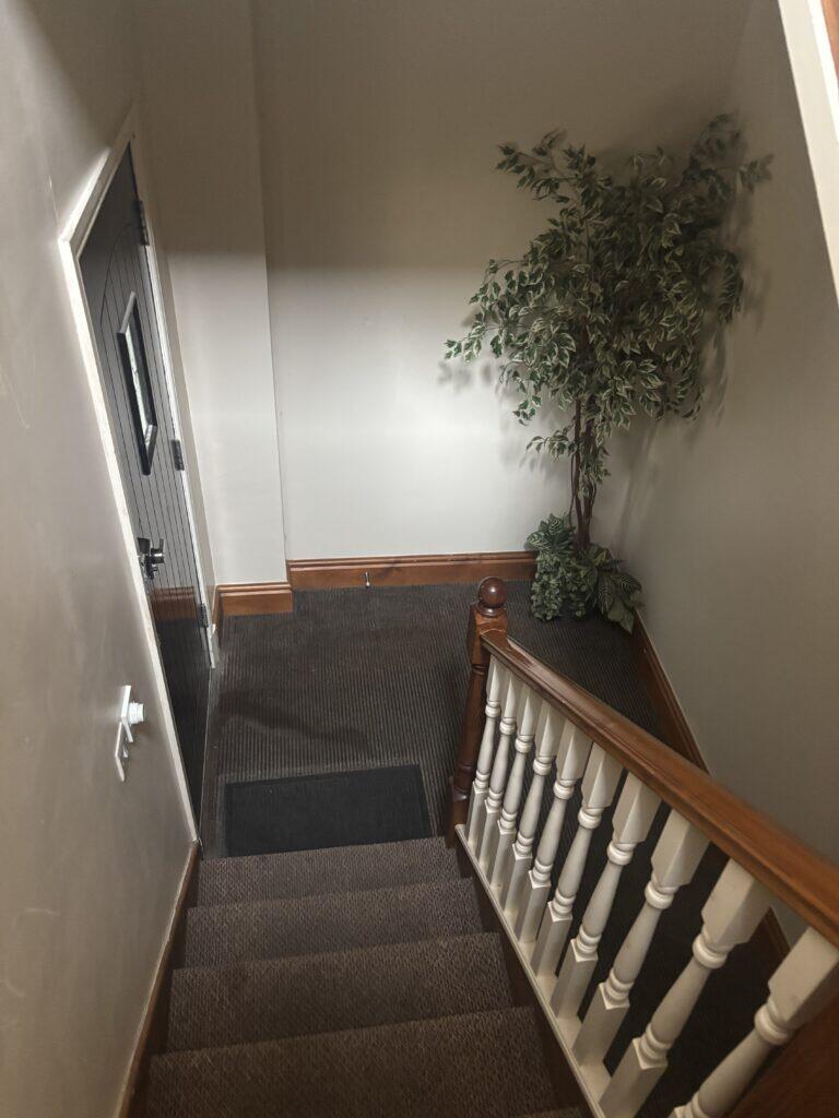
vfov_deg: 67.3
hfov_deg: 53.1
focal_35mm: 26
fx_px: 840
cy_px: 559
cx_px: 420
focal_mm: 5.96
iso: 640
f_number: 1.6
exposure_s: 1/40
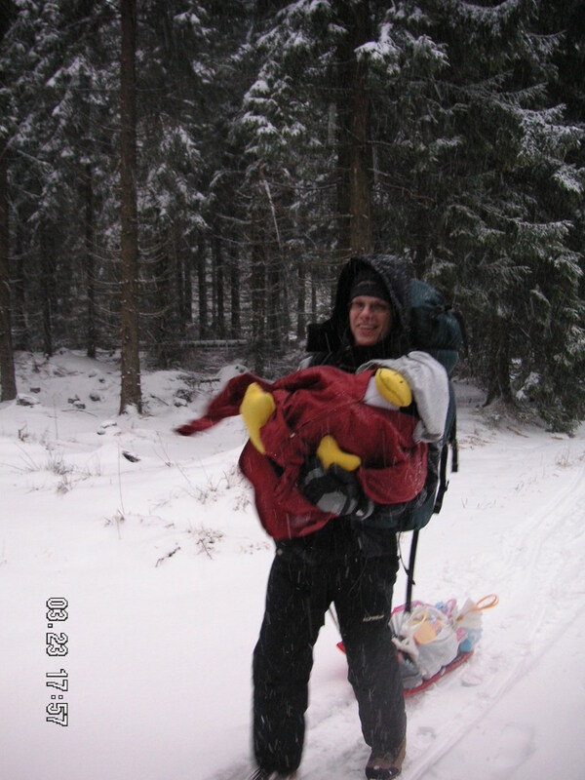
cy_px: 390
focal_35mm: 37
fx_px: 834
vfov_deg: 50.1
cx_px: 292
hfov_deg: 38.7
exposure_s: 1/45
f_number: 2.8
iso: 80
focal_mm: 6.1
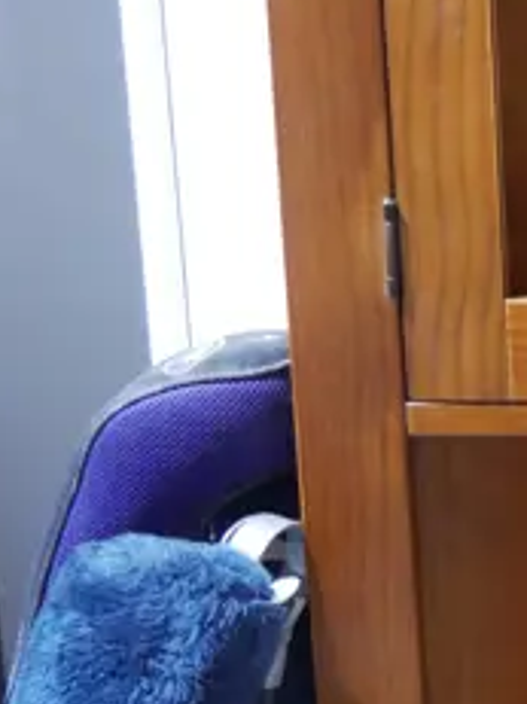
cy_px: 408
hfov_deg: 9.7
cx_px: 1068
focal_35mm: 142
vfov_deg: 13.9
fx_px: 2885
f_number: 3.6
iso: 1250
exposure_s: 1/60
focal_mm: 16
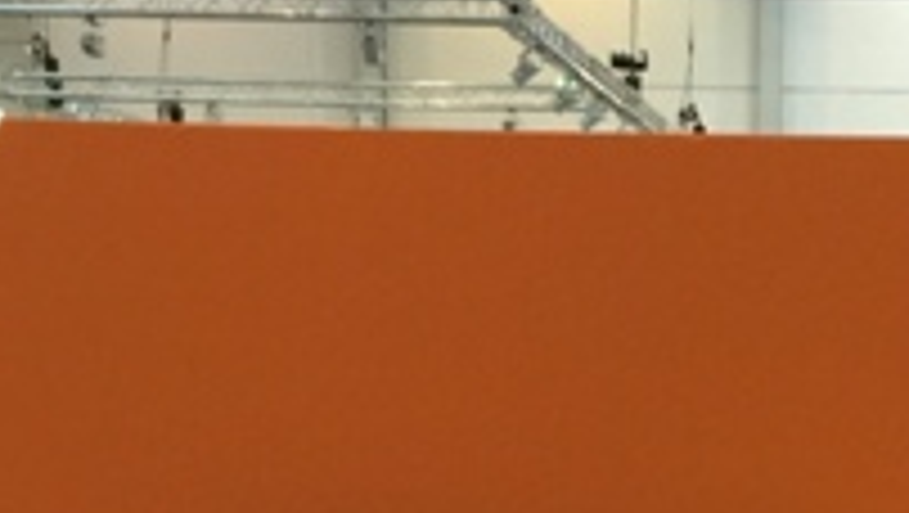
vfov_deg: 9.4
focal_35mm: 125
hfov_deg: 16.8
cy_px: 860
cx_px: 914
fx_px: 3015
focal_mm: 4.15
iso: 80
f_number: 2.2
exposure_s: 1/33
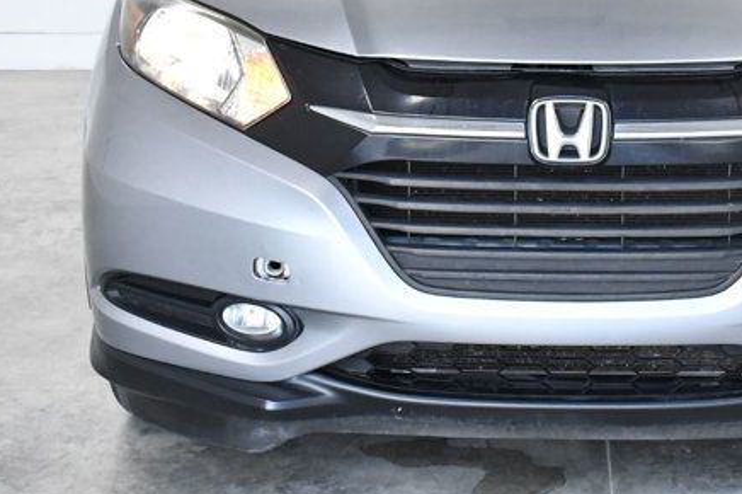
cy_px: -7
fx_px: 1936
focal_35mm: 94
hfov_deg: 21.5
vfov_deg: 14.3
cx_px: 553
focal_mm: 27
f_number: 9
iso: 2500
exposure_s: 1/320
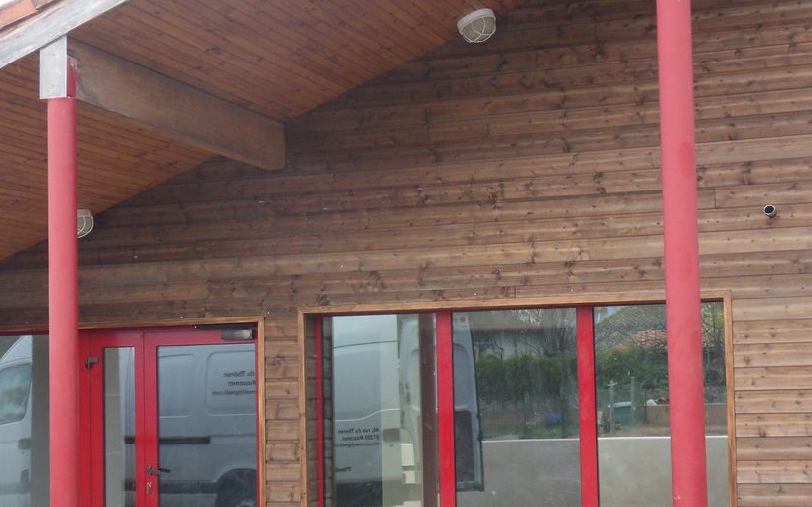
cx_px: 417
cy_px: 277
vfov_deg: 18.6
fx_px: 1549
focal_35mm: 70
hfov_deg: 29.4
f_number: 4.2
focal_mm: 7.9
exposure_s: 1/60
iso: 100
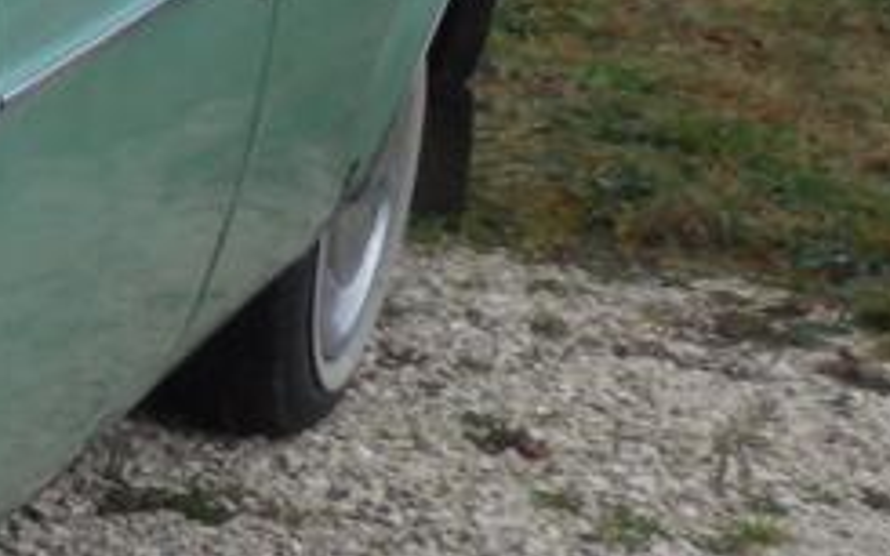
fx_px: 3783
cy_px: 44
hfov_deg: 11.3
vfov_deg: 8.4
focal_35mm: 156
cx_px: -1210
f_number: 3.3
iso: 125
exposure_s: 1/500
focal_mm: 5.5
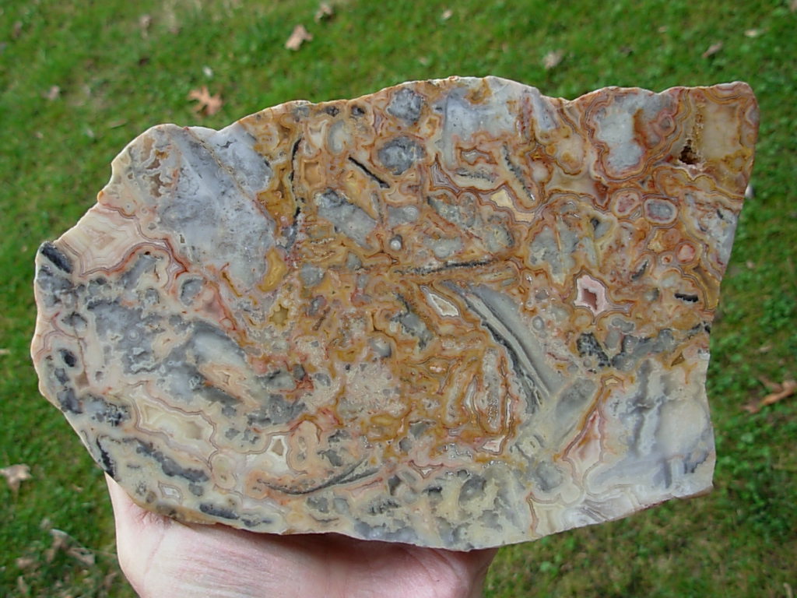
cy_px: 299
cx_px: 398
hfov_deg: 49.0
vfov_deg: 37.7
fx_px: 875
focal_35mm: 38
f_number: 2.9
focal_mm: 6.3
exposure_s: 1/73.9
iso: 50
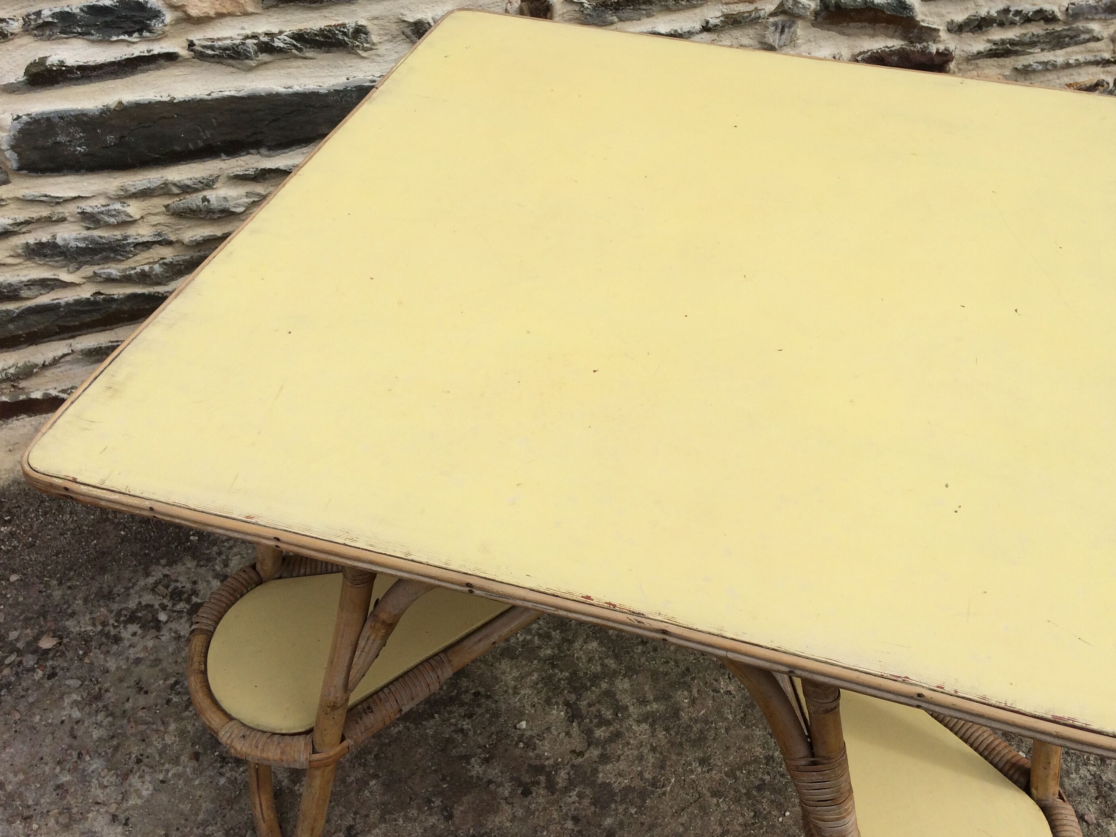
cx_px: 649
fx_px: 1096
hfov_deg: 53.7
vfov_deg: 41.8
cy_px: 384
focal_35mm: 34
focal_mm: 4.15
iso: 32
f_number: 2.2
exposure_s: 1/2564
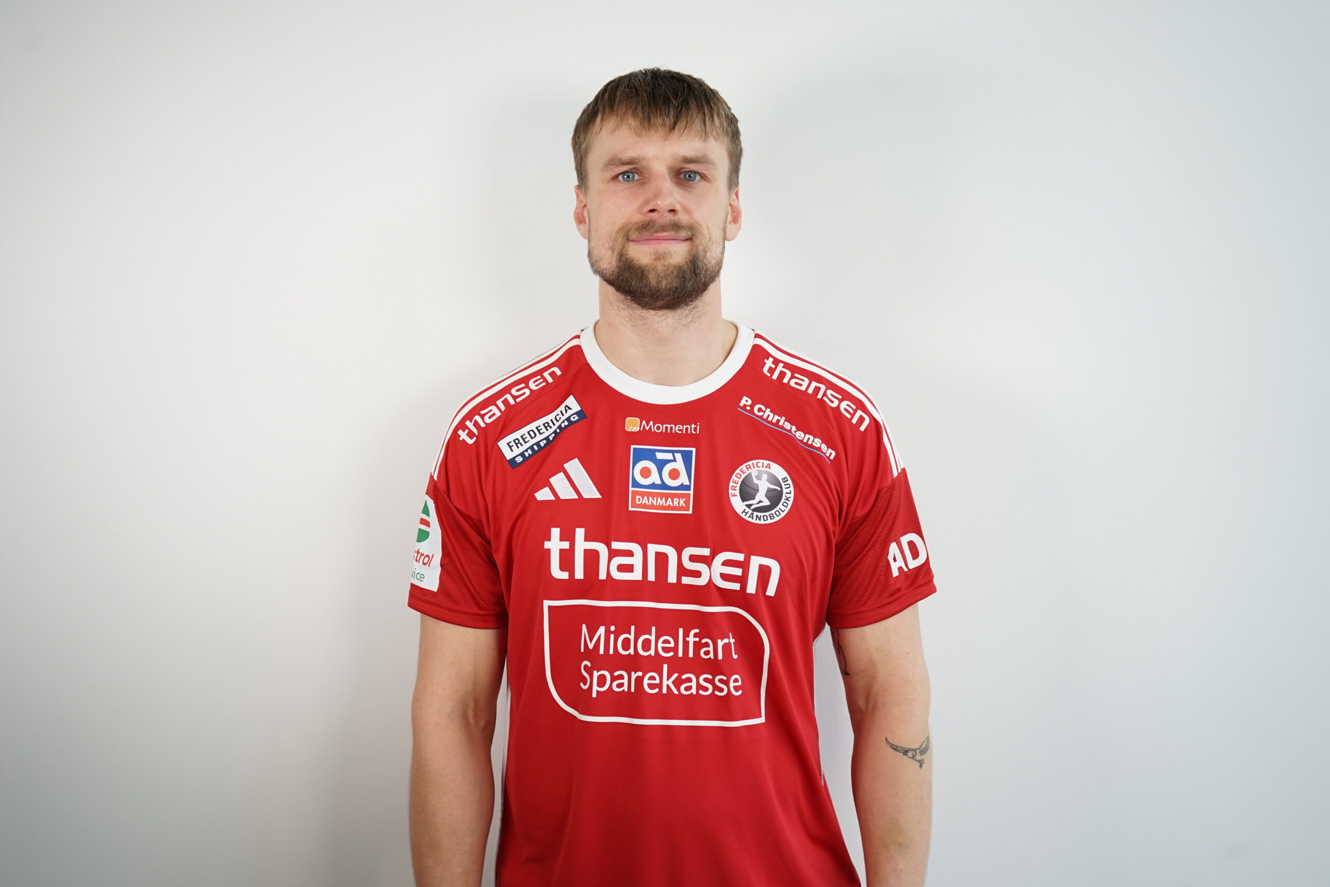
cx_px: 665
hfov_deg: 54.4
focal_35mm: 35
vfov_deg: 37.9
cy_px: 444
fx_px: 1293
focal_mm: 35
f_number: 4.5
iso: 320
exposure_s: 1/60
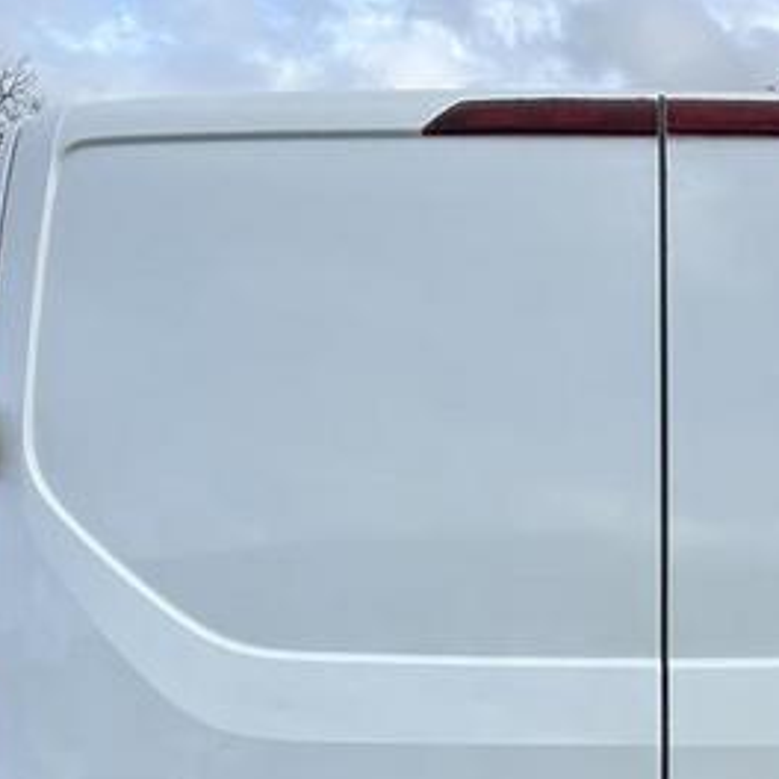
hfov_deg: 21.9
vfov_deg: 21.1
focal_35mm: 78
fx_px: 1986
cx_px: 631
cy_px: 847
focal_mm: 5.7
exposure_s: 1/3257
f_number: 1.5
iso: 50
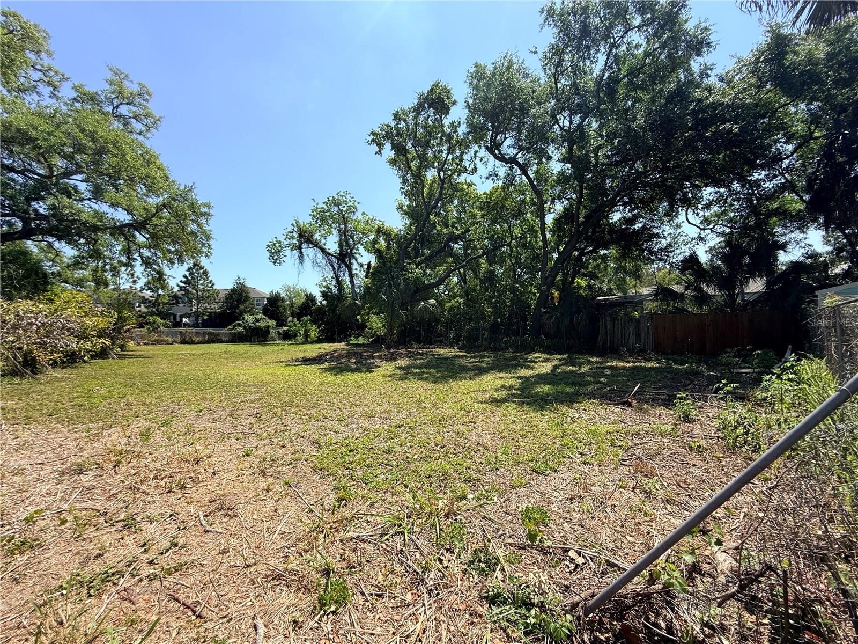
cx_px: 429
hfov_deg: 102.1
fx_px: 347
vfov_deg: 85.7
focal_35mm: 14
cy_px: 322
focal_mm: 2.22
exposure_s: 1/1464
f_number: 2.2
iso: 50
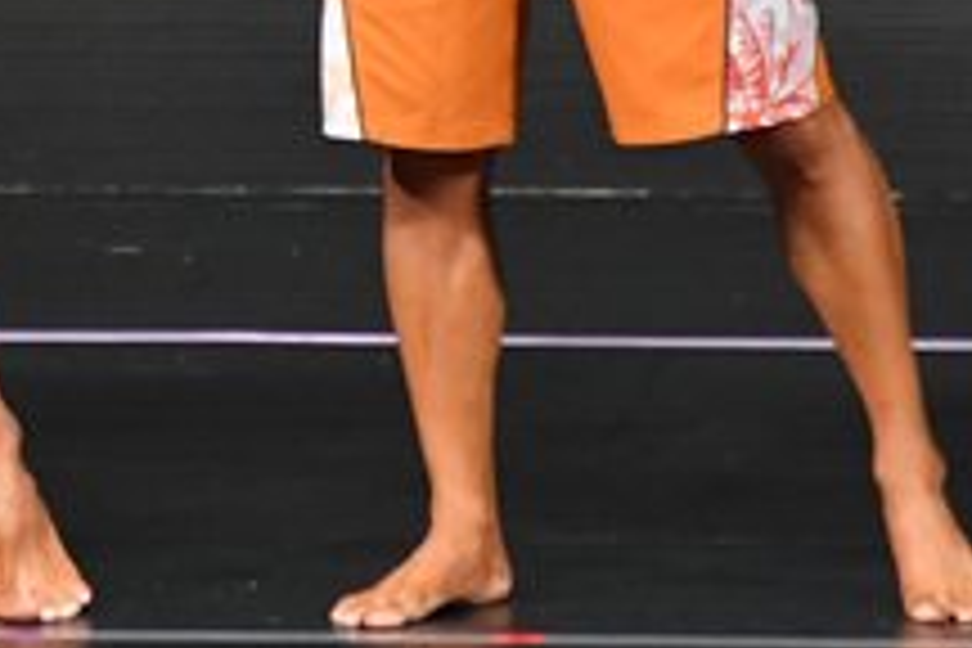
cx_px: -160
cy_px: -310
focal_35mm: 1238
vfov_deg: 1.1
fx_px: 33423
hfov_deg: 1.7
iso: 4000
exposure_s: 1/400
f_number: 5.6
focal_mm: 230
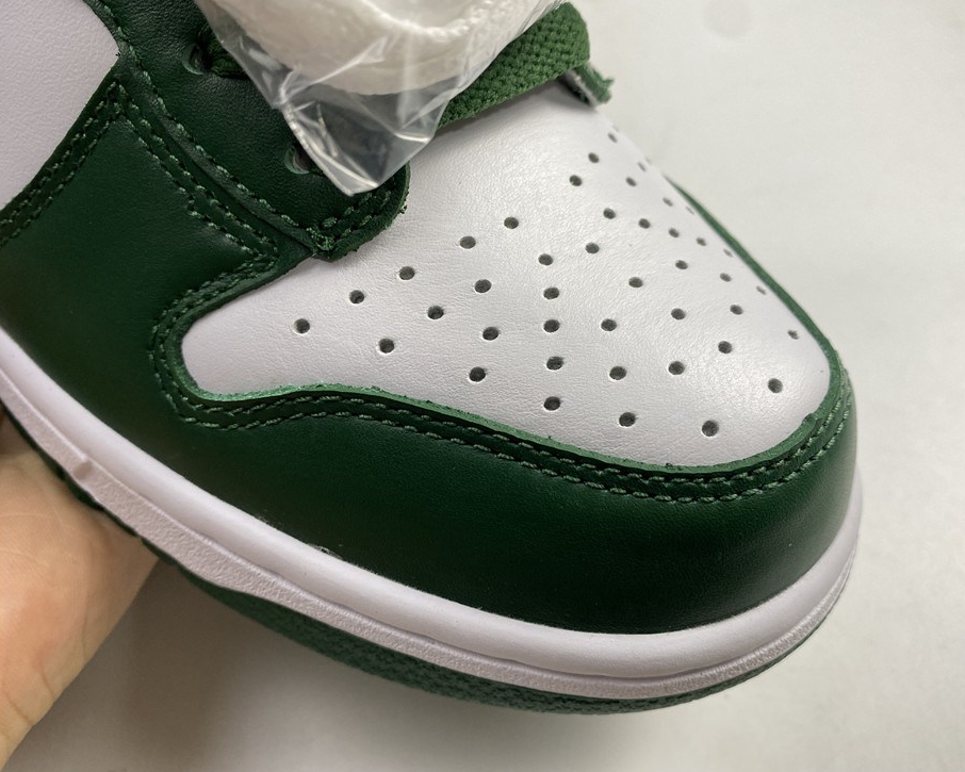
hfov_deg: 62.1
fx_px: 800
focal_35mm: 28
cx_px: 527
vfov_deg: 51.5
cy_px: 383
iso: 50
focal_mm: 4.25
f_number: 1.8
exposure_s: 1/100
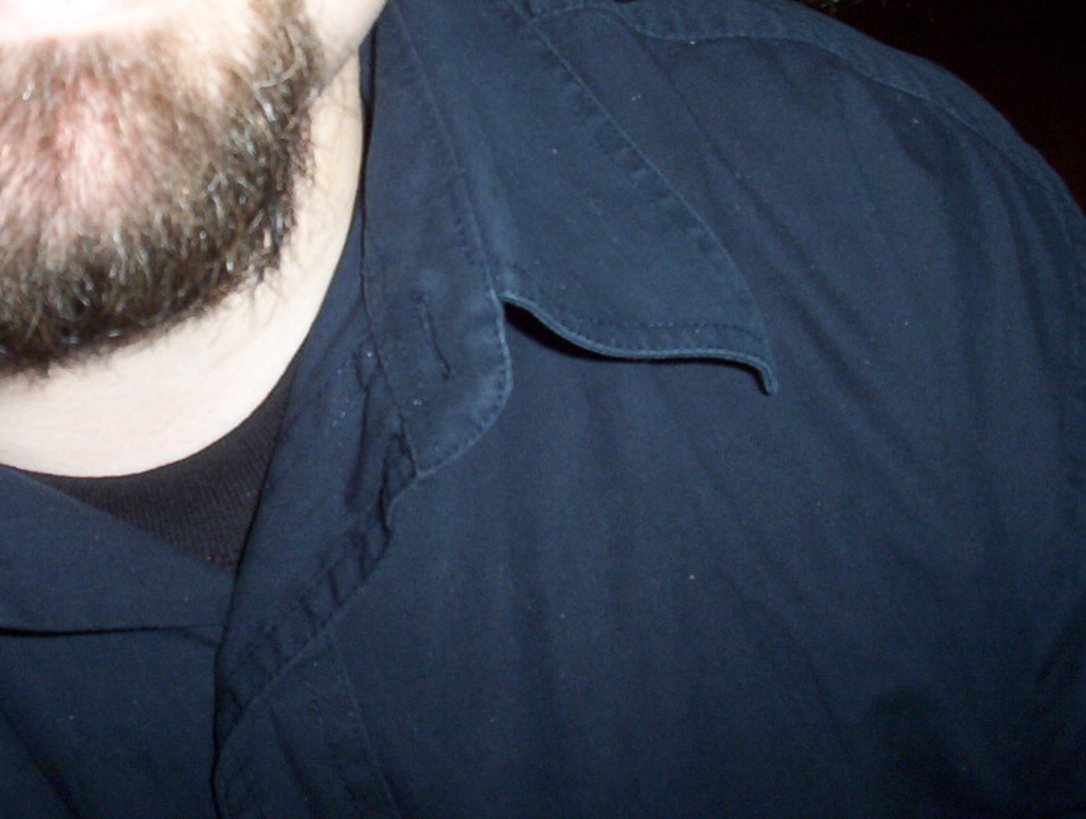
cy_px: 270
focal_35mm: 55
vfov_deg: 26.5
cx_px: 444
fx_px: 1729
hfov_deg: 34.8
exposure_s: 1/30
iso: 140
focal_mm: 6
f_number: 4.5
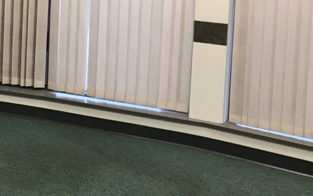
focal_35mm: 79
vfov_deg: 16.0
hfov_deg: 23.7
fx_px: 674
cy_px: -26
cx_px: -69
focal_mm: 3.99
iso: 25
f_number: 1.8
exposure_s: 1/30
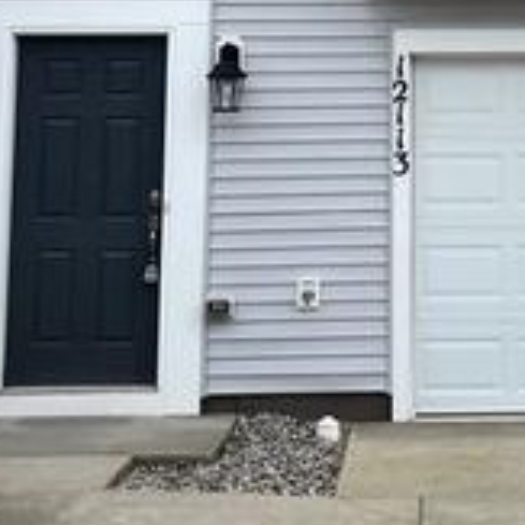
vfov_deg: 17.7
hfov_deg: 18.1
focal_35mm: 94
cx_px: 499
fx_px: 1613
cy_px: -76
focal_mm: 5.1
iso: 50
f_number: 1.6
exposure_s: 1/1497
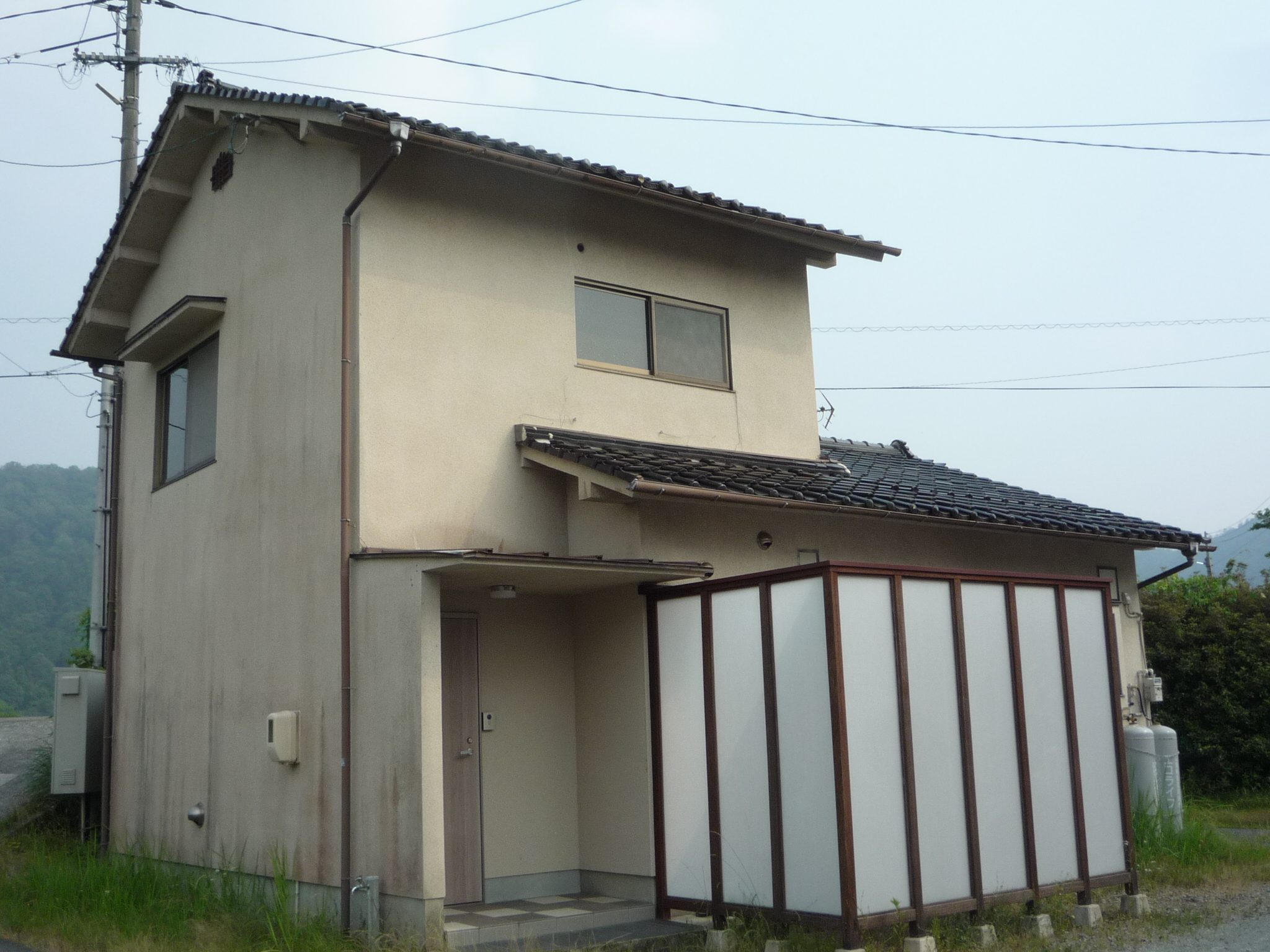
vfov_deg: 38.7
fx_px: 1357
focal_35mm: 37
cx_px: 635
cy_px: 476
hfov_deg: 50.1
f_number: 5
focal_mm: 5.2
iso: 100
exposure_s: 1/400
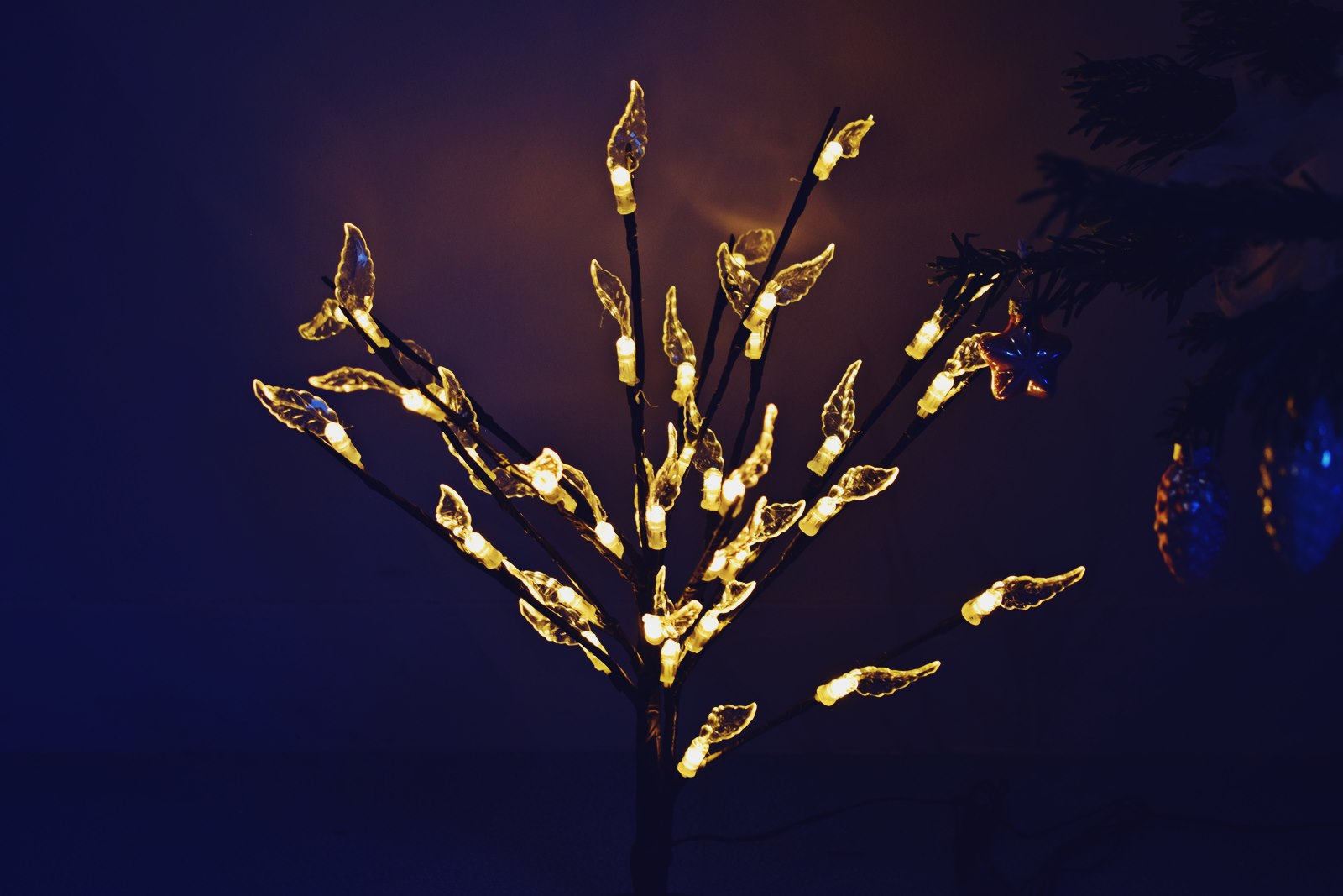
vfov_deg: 19.7
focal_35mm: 69
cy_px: 448
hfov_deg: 29.2
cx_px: 672
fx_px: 2574
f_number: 5.3
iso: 500
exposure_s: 1/60
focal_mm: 46
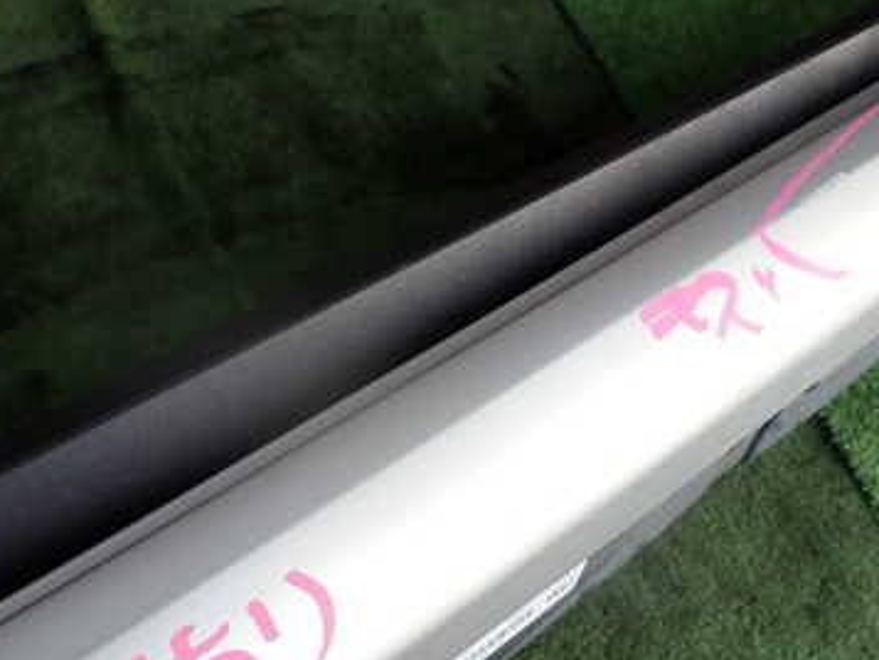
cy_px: 451
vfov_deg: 34.0
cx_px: 436
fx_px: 1067
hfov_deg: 44.8
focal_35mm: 42
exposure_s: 1/160
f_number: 2.8
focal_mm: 4.5
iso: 100
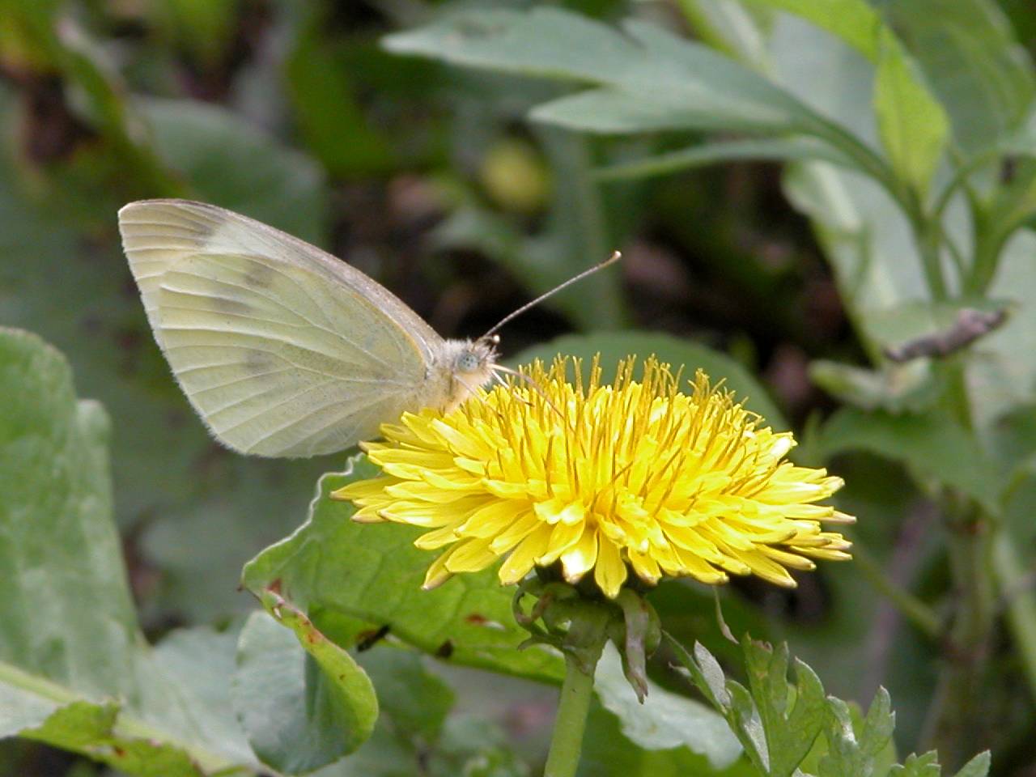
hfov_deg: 7.1
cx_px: 518
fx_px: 8380
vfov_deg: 5.3
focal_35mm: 280
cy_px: 388
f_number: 7.4
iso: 100
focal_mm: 71.2
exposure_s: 1/92.9
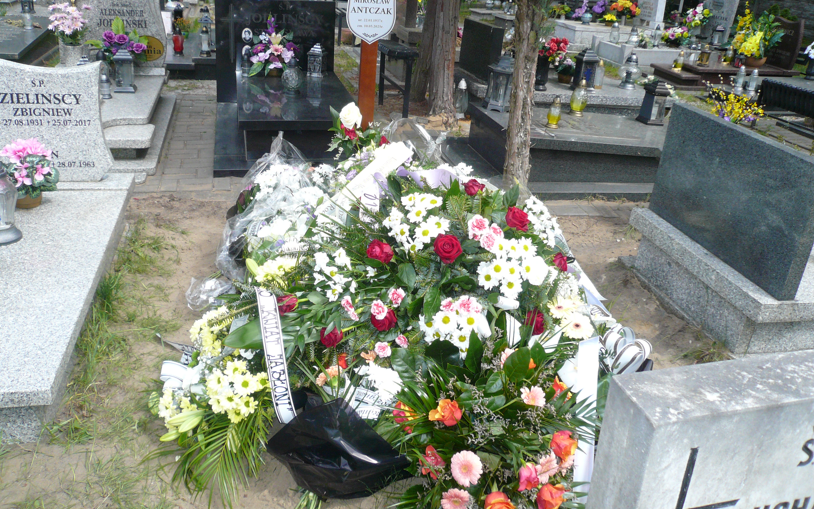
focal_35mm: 30
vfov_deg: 41.8
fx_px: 666
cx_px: 403
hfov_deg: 62.9
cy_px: 221
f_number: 2.8
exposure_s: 1/640
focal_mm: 4.6
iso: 100
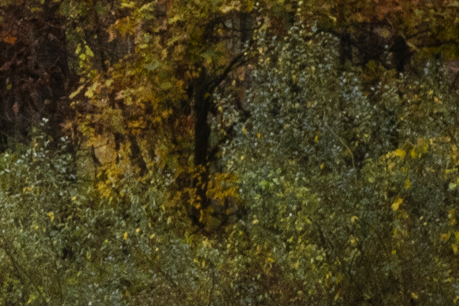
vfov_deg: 1.3
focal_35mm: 1022
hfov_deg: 2.0
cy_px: -507
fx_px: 13029
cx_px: -1225
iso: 400
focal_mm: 51
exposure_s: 1/40
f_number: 9
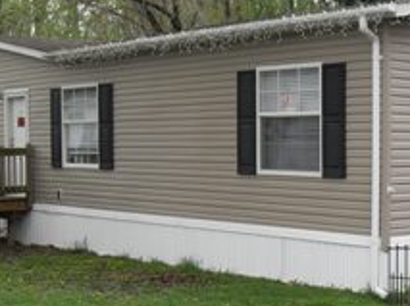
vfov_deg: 18.8
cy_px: 179
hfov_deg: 25.0
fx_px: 922
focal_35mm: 78
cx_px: 262
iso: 80
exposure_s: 1/45
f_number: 8.9
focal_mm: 6.3
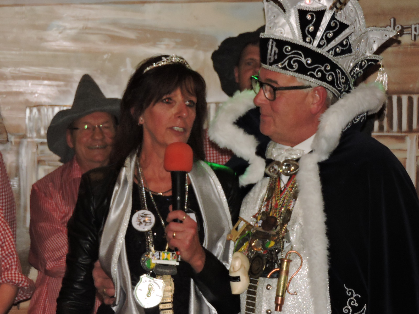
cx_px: 210
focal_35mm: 150
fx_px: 1816
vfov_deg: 9.9
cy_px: 157
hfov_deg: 13.2
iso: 500
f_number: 5.2
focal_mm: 26.9
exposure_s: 1/60
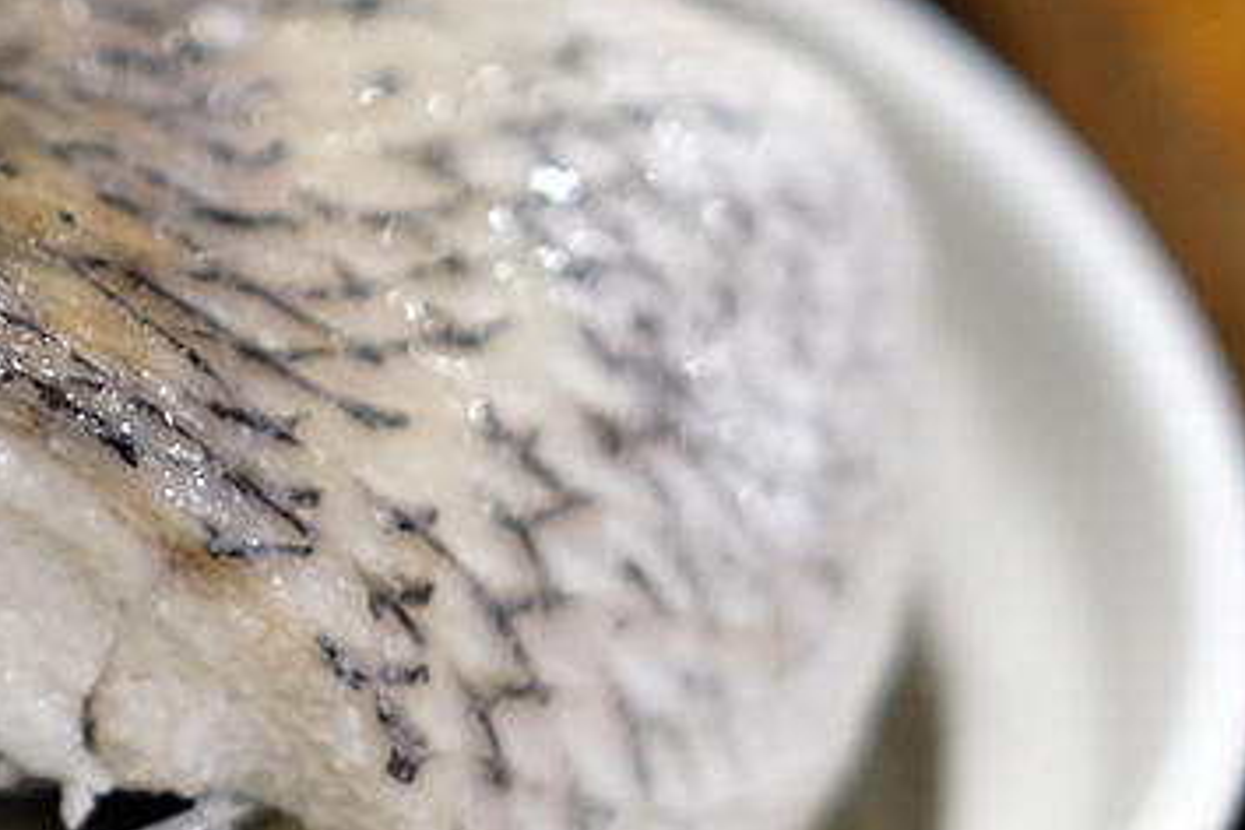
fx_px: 3078
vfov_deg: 15.3
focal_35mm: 89
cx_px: -11
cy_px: 535
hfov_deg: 22.0
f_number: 1.8
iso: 800
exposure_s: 1/320
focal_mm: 23
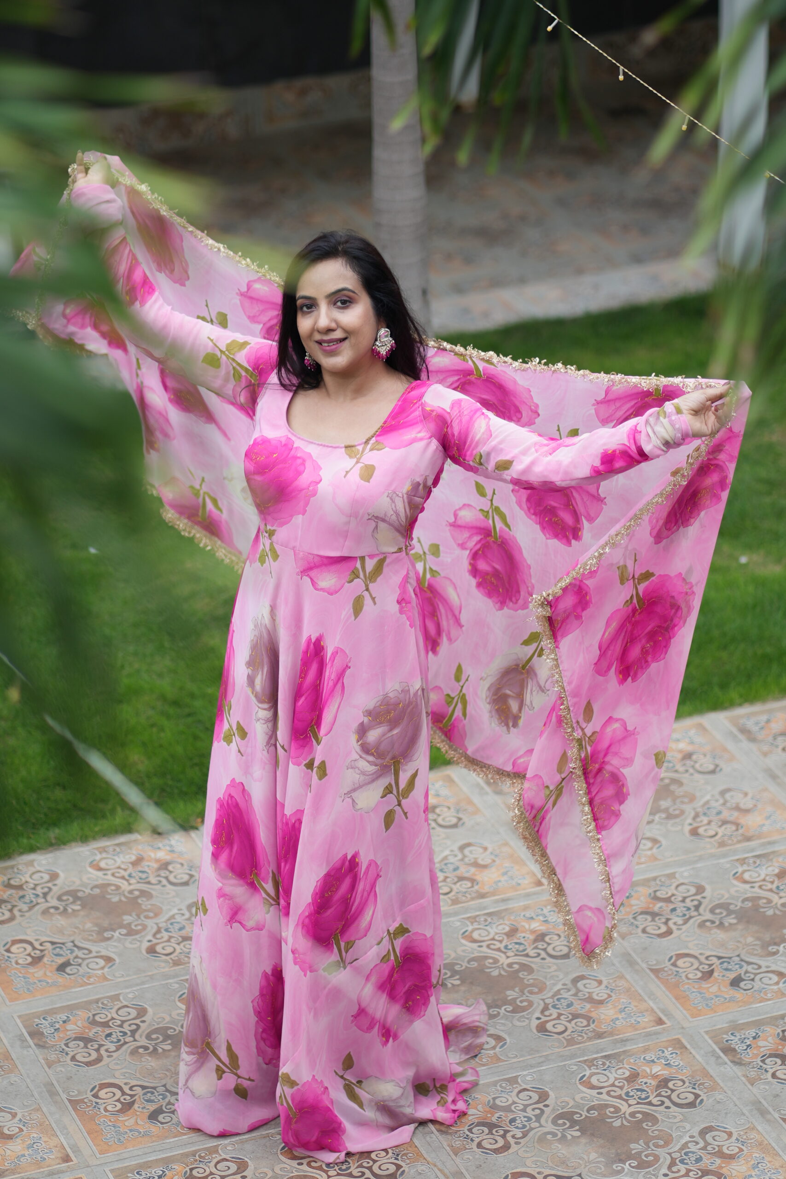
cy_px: 590
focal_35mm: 127
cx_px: 393
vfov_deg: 16.1
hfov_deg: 10.8
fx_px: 4158
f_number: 1.8
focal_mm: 85
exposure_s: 1/400
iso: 125
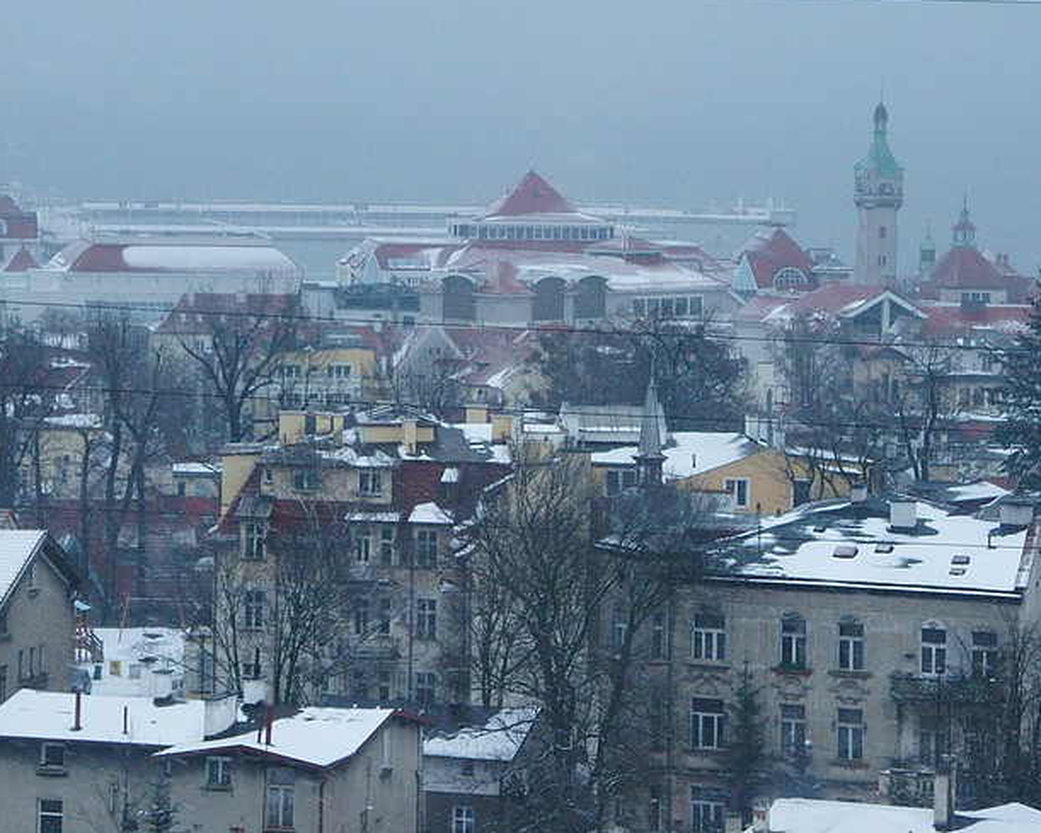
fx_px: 5084
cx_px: 322
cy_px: 273
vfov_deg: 9.4
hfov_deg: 11.7
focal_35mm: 165
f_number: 13
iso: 800
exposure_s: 1/200
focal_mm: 70
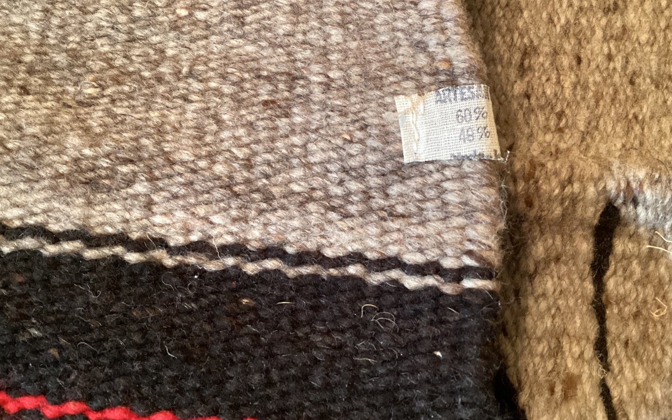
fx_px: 659
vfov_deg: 35.2
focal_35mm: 36
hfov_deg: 54.0
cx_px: 353
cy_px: 167
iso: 320
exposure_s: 1/33
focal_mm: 3.3
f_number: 2.4
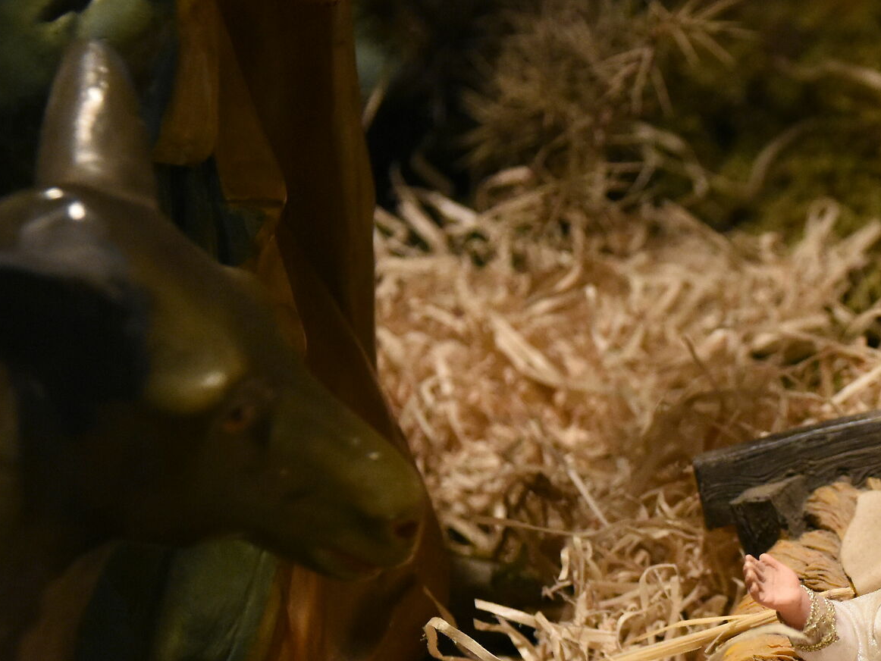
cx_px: 826
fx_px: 3411
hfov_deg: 14.5
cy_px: 461
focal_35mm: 134
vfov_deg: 11.1
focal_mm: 45
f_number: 3.5
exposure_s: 1/60
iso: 3200
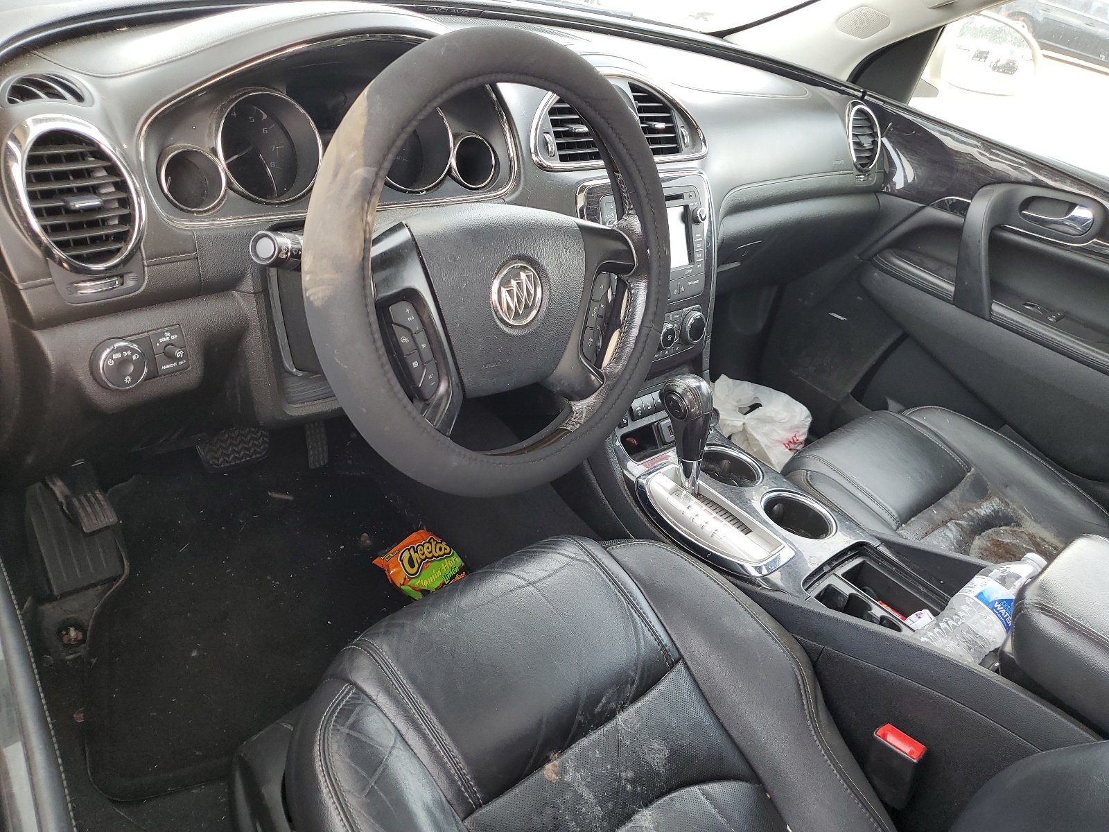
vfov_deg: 53.1
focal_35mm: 26
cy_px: 416
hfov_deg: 67.3
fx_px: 833
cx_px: 554
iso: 55
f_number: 1.5
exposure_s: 1/60.2
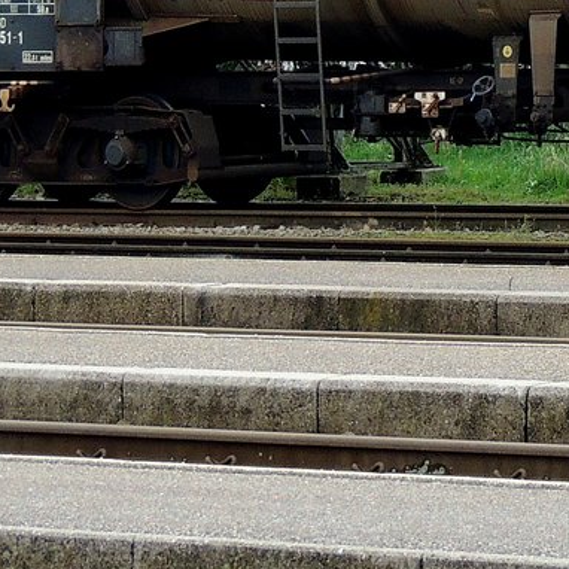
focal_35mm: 208
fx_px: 3868
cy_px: 1
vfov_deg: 8.4
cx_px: 618
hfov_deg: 8.4
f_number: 3.9
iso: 280
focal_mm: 13.3
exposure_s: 1/100
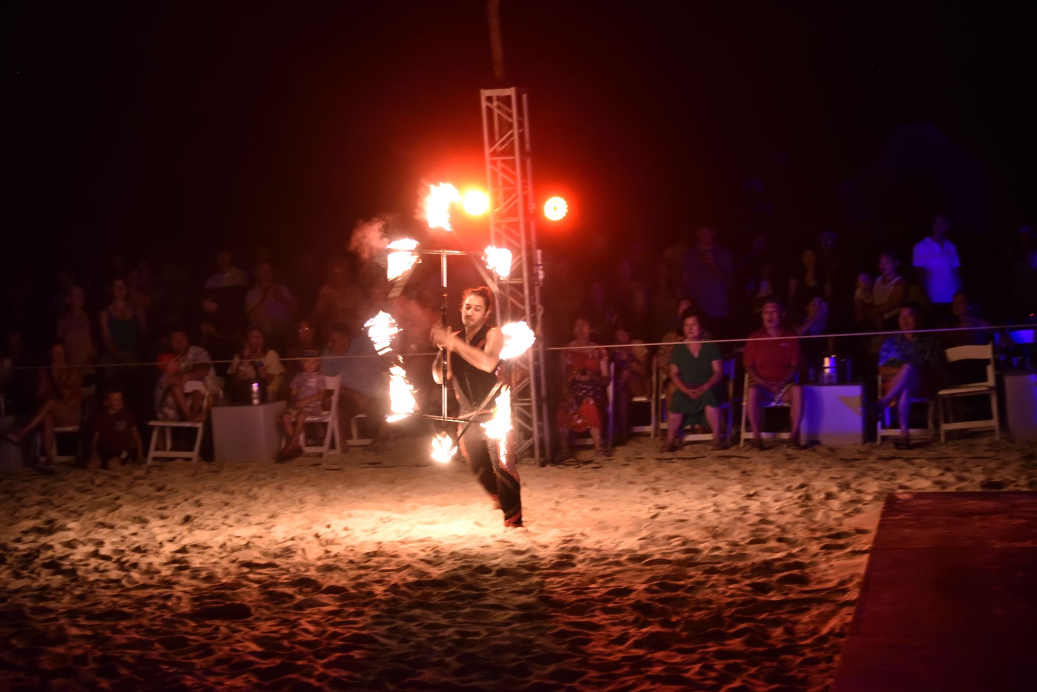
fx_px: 2248
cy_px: 346
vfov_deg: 17.5
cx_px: 518
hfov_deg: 26.0
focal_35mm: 78
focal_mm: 78
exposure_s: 1/60
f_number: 4
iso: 4500
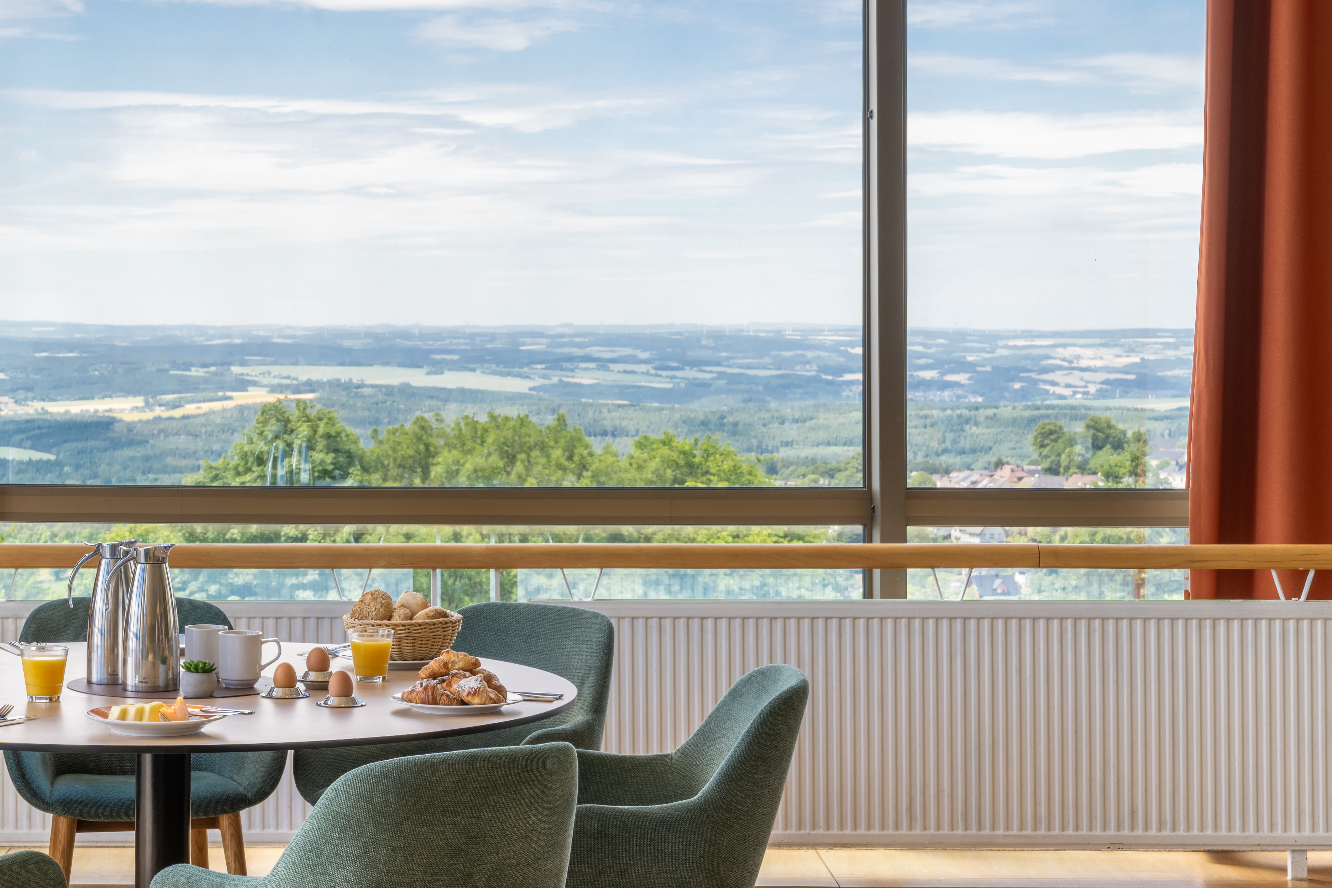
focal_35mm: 78
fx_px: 2886
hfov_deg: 25.9
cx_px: 517
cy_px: 220
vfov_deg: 17.4
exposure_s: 1/80
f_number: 11
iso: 64
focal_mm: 48
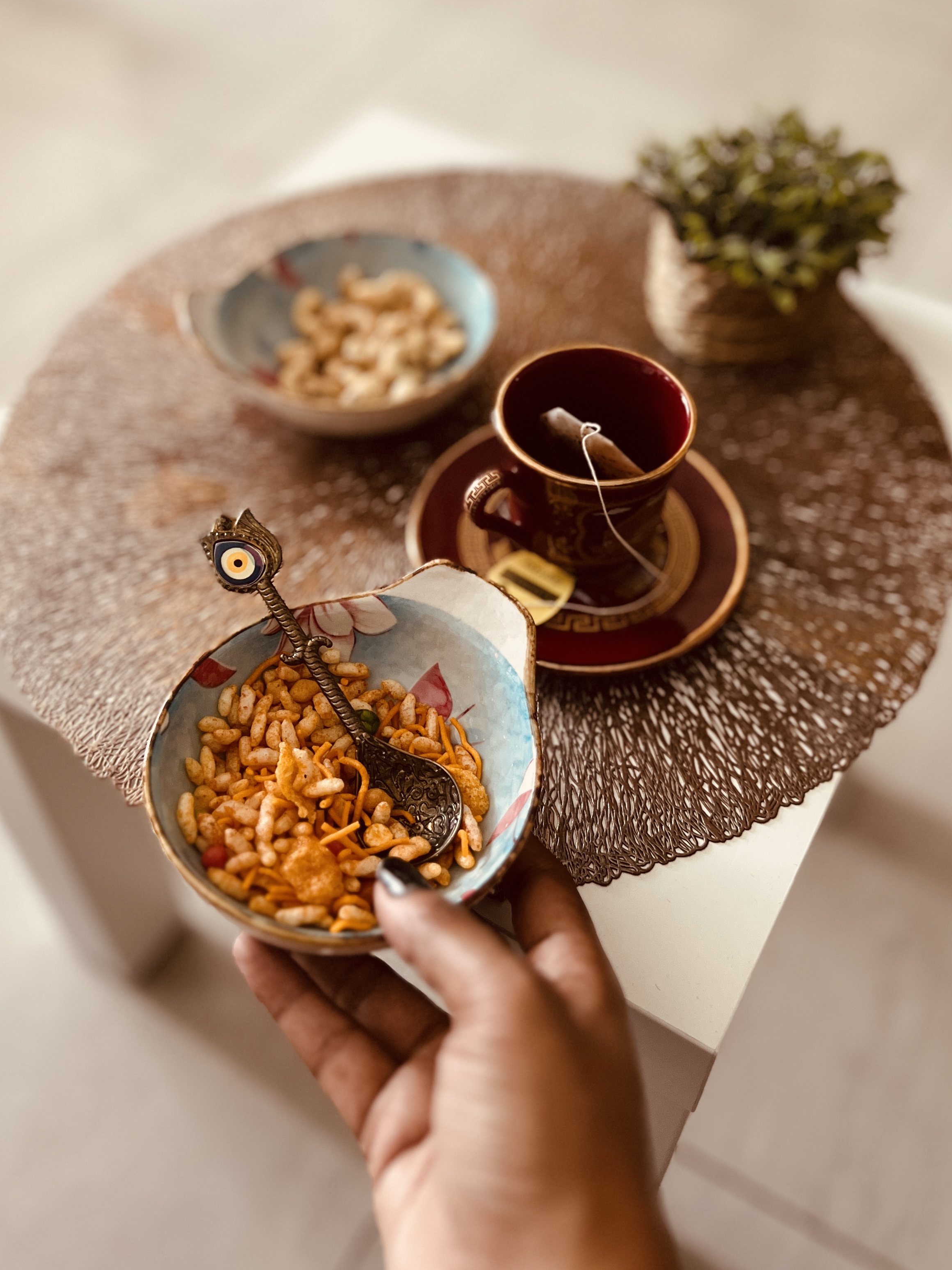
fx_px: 1247
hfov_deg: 41.8
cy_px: 453
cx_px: 510
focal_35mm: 34
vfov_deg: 53.2
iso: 200
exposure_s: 1/60
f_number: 1.5
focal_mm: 5.7
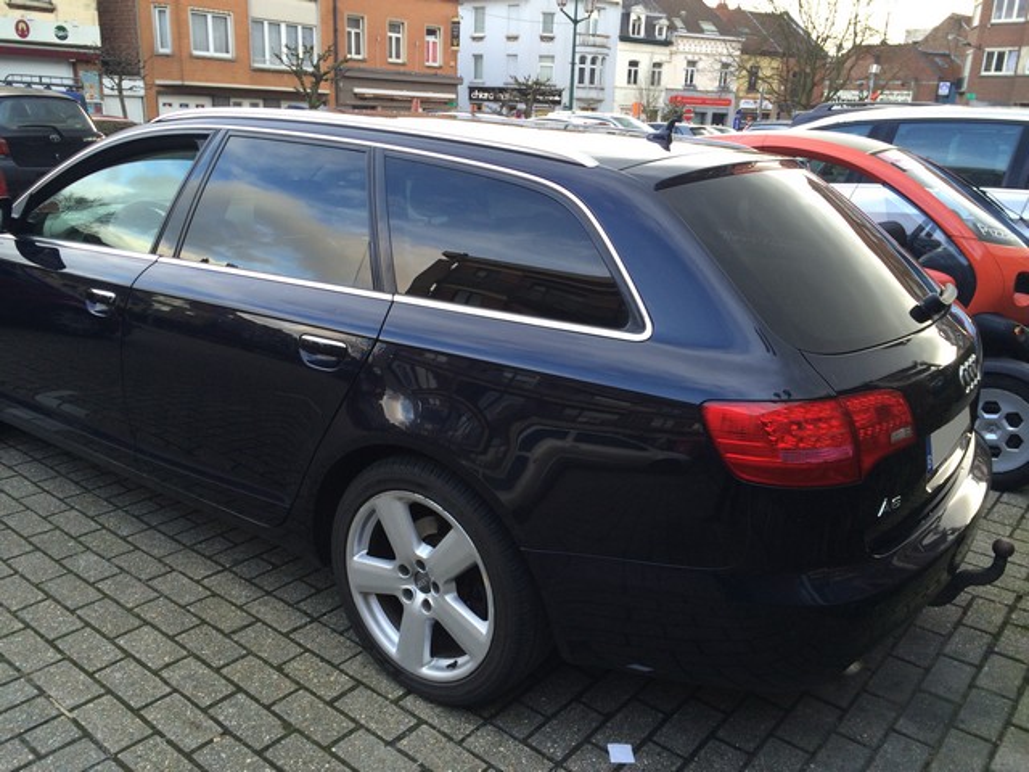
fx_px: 862
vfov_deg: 48.2
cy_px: 386
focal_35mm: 29
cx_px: 514
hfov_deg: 61.7
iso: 50
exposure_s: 1/120
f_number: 2.2
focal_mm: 4.15
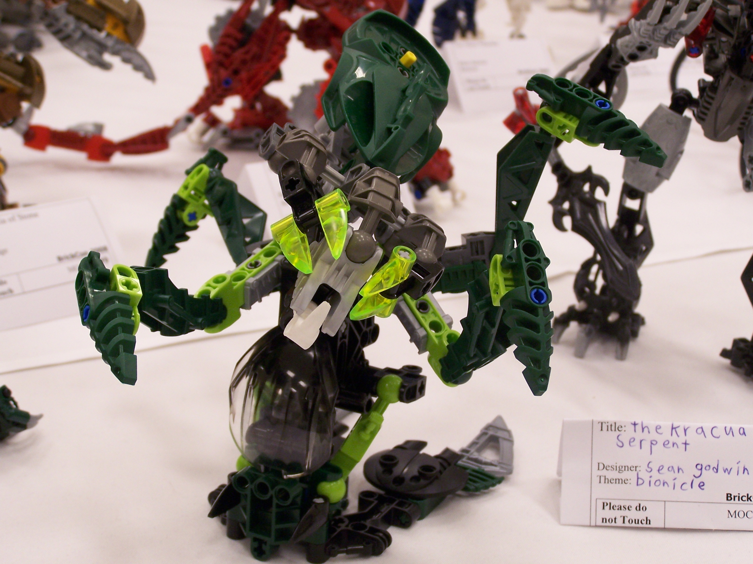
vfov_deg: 19.6
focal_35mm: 75
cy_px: 282
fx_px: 1631
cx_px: 376
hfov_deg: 26.0
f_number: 3.2
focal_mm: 12.4
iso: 140
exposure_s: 1/20
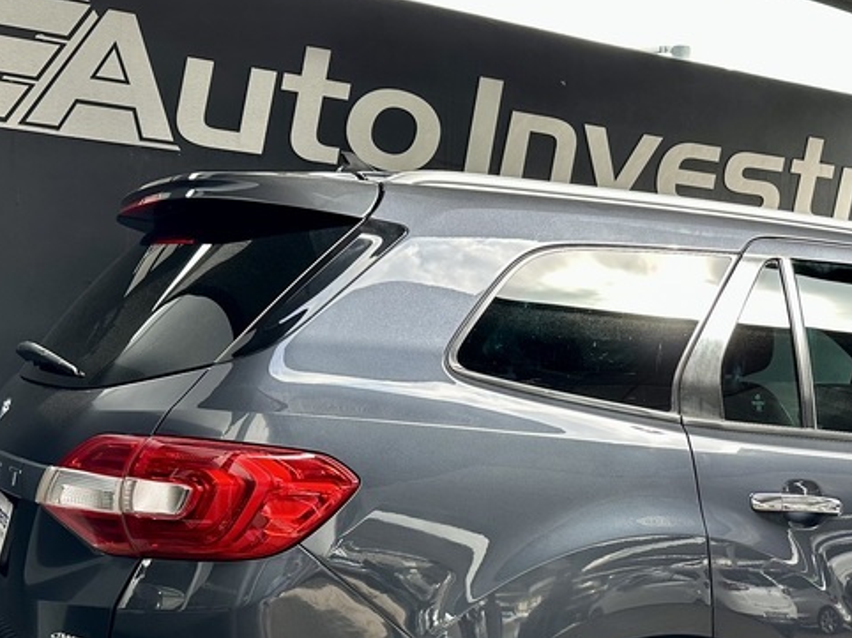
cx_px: 638
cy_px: 513
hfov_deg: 36.6
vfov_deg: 27.9
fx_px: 1255
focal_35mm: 51
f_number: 1.78
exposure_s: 1/235
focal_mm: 6.86
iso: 64
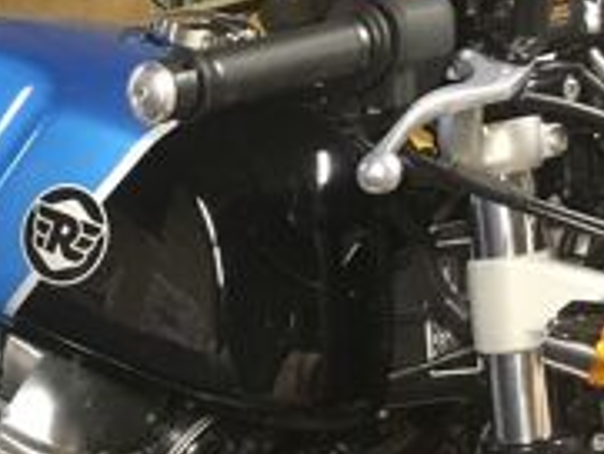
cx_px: -20
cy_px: 474
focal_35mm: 77
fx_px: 1344
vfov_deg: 18.6
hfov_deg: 24.0
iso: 200
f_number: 2.2
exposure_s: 1/17
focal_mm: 4.15
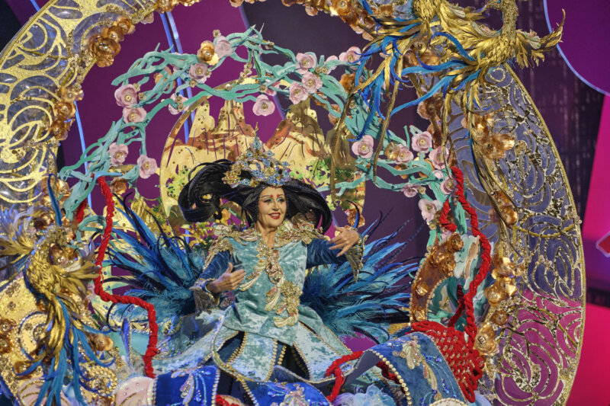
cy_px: 203
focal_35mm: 210
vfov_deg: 6.5
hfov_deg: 9.8
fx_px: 3557
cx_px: 305
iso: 1250
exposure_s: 1/250
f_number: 2.8
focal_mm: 140
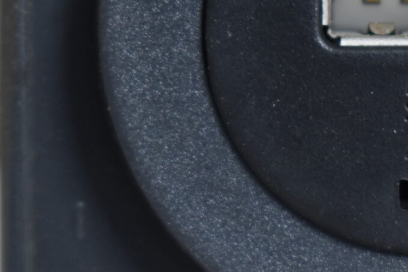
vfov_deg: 4.4
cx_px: 437
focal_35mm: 311
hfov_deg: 6.6
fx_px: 3524
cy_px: -11
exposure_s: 1/60
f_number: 5.6
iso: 800
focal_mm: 55
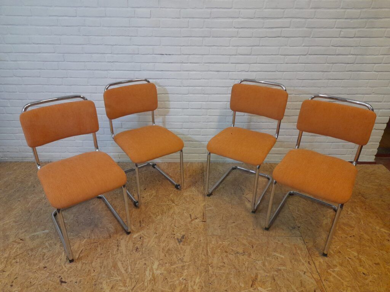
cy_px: 146
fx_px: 282
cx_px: 195
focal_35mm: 25
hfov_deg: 69.4
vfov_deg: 54.9
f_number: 2
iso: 320
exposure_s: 1/50
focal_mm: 4.6
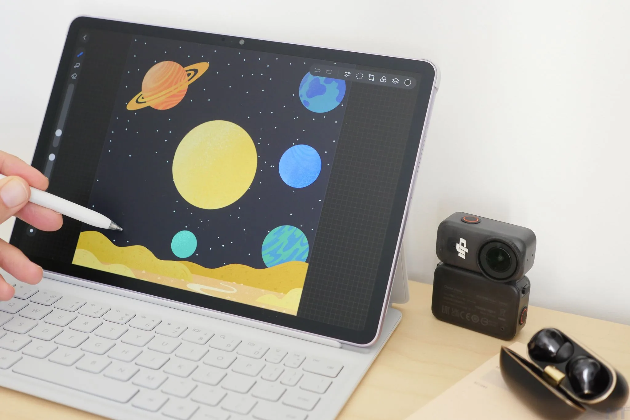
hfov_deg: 36.9
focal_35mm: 54
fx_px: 945
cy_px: 210
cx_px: 315
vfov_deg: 25.1
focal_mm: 26
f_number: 2.8
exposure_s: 1/125
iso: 1000
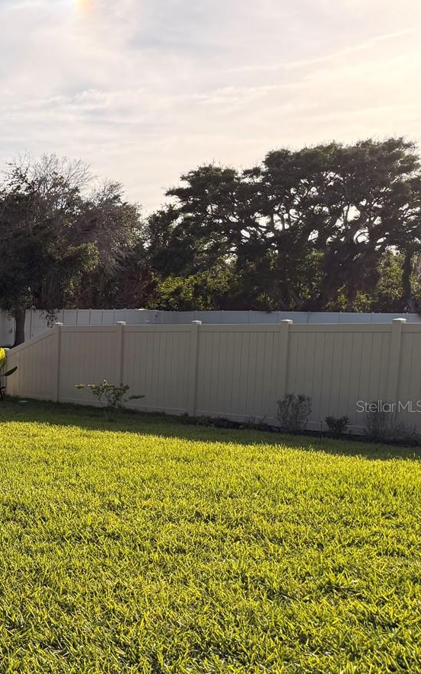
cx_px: -181
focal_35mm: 46
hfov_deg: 23.4
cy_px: 406
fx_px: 845
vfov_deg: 43.3
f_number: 1.78
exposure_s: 1/4167
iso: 125
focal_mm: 6.76
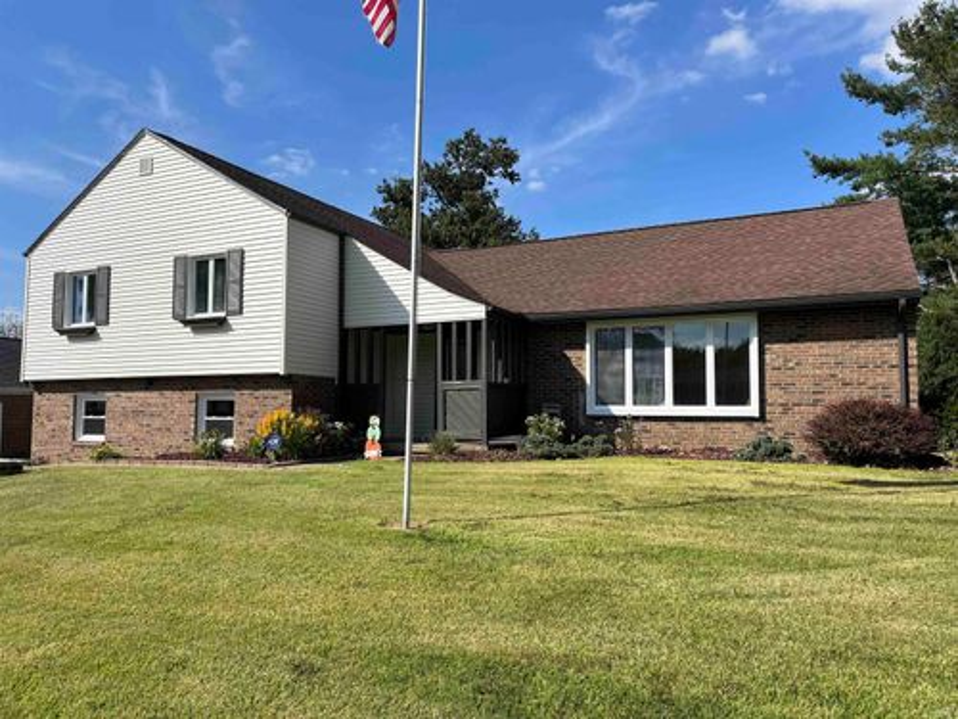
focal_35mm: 26
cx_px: 479
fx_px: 720
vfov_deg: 53.1
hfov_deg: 67.3
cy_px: 360
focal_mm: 5.1
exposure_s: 1/3623
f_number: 1.6
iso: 50
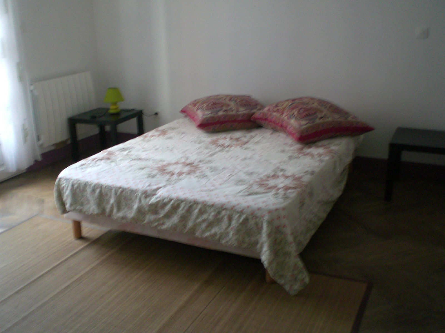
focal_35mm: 38
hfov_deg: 49.0
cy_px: 166
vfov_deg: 37.7
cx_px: 222
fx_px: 489
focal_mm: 6.3
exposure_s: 1/13
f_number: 3.1
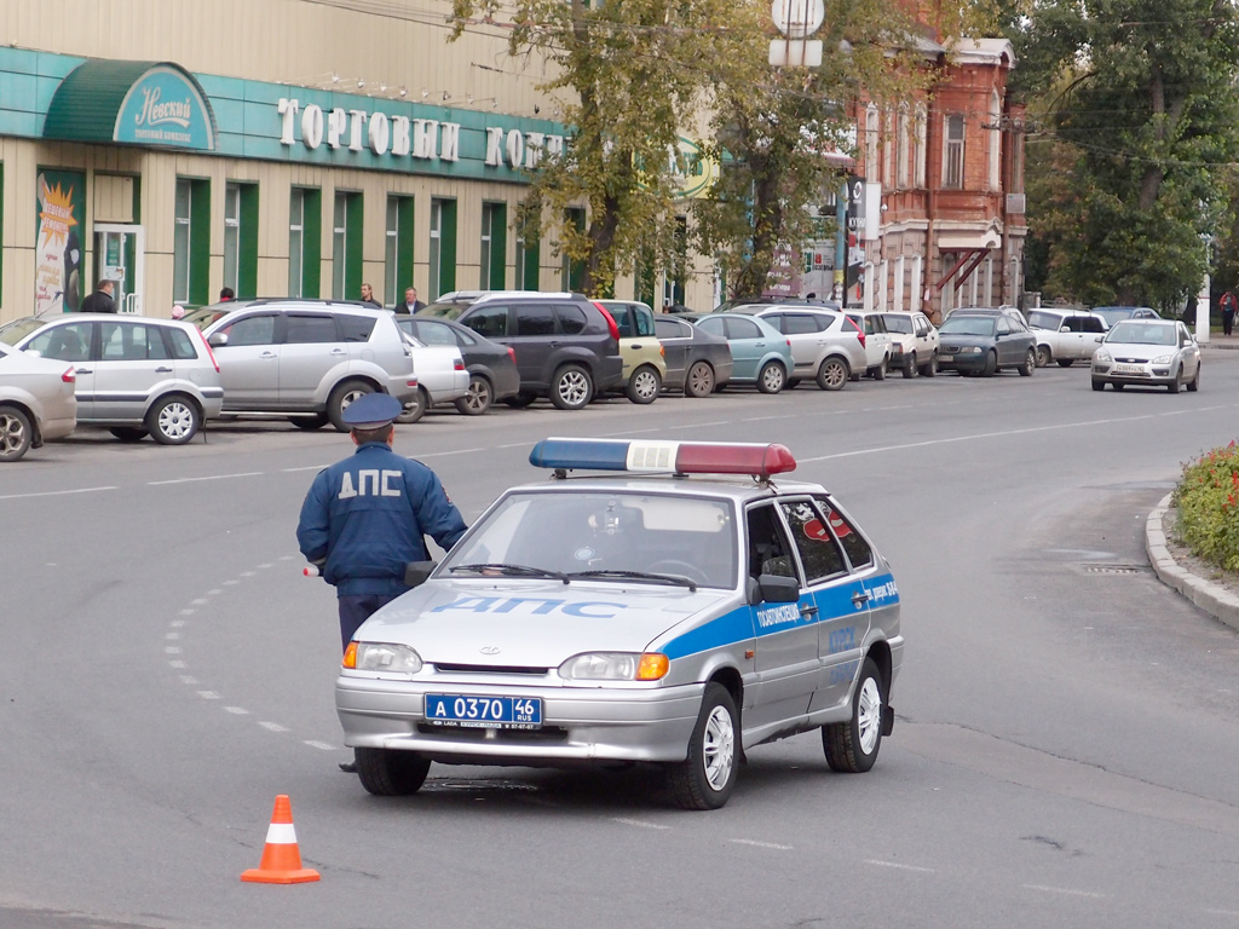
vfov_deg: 13.2
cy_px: 464
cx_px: 620
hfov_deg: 17.6
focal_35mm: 112
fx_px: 4009
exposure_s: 1/800
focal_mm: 24
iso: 125
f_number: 2.5
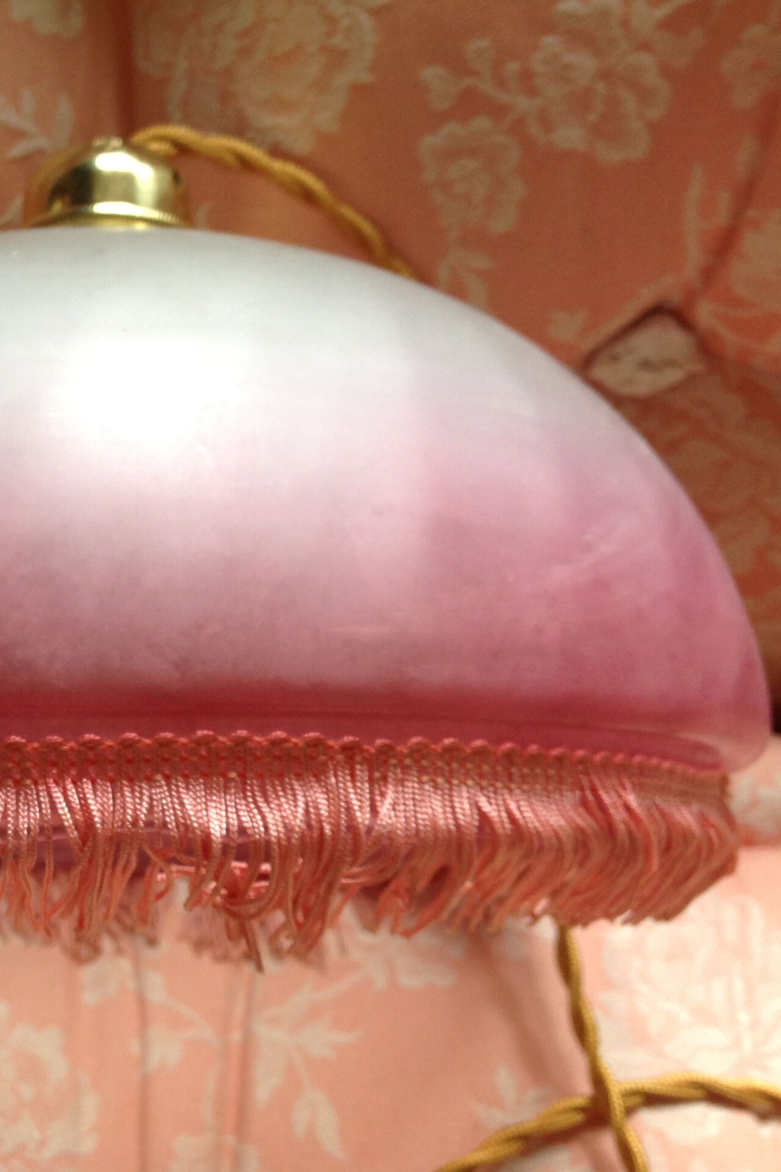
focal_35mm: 49
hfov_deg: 26.7
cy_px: 587
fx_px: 1594
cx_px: 103
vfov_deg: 40.3
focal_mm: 4.28
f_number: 2.4
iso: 64
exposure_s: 1/15
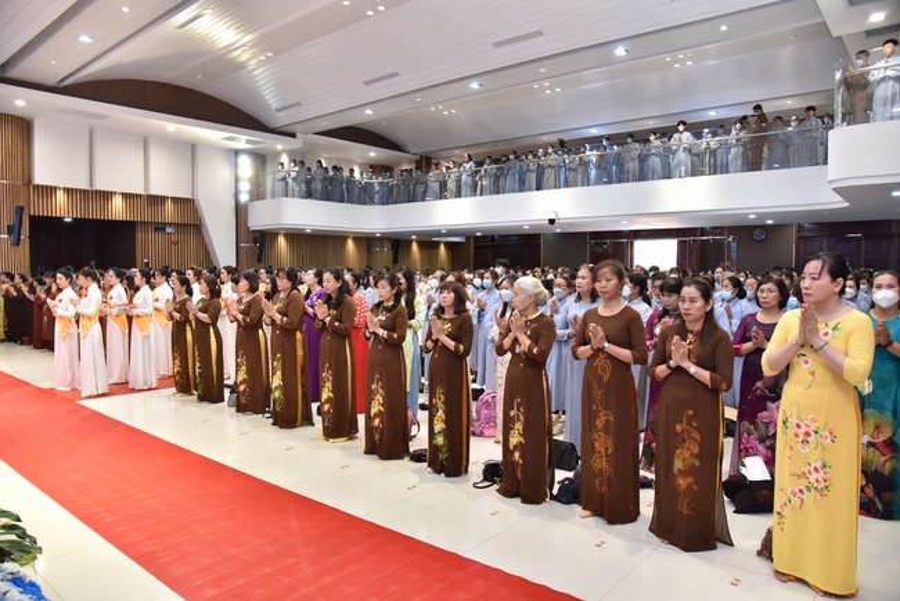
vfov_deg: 53.2
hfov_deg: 73.7
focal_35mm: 24
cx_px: 450
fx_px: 600
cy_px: 300
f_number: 5
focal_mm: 24
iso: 2500
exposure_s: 1/160
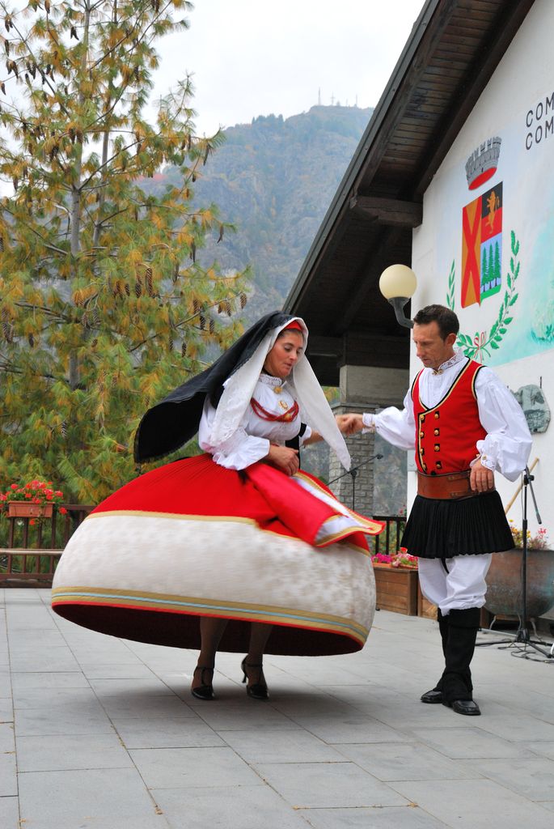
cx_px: 277
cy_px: 414
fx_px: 1036
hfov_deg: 29.9
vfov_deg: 43.6
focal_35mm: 45
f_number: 6.3
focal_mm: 30
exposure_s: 1/160
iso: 400
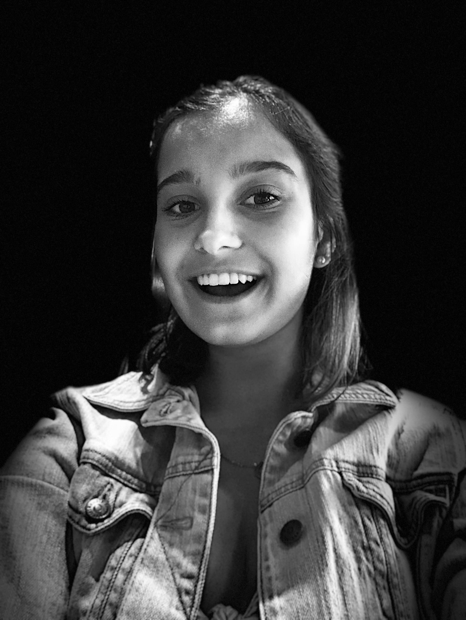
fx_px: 574
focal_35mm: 32
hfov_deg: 44.2
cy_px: 310
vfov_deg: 56.8
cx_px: 233
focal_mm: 2.87
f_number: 2.2
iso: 250
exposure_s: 1/15
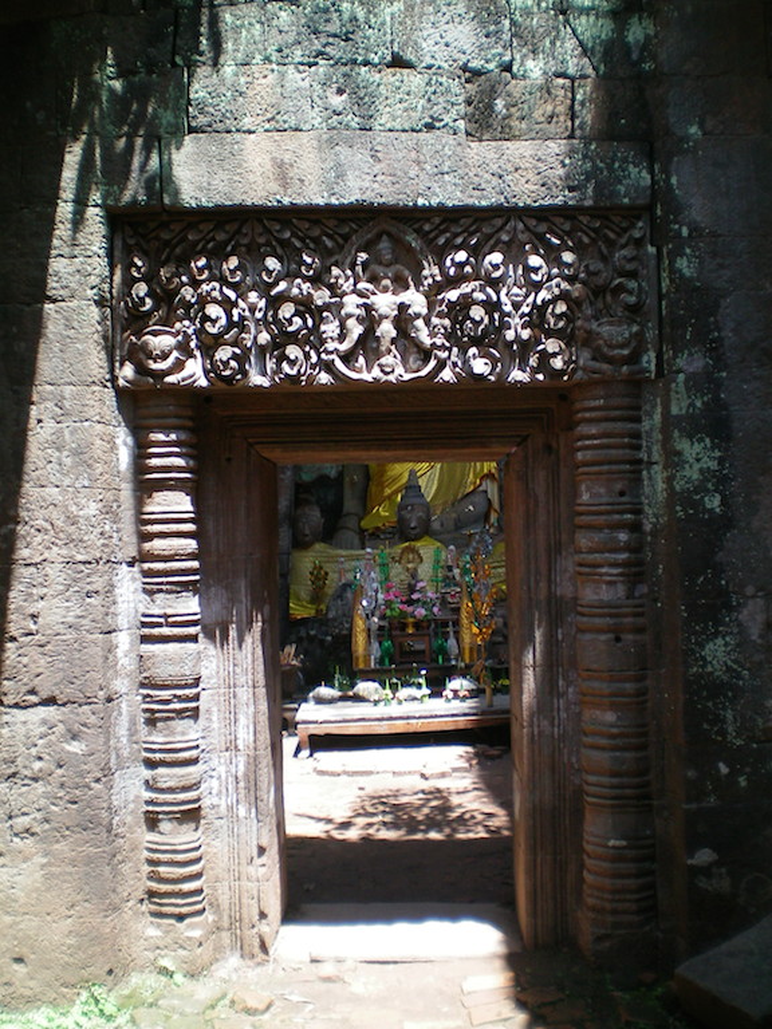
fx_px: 1130
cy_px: 514
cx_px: 386
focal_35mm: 38
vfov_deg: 49.0
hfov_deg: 37.7
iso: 64
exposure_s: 1/125
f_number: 3.1
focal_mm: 6.3
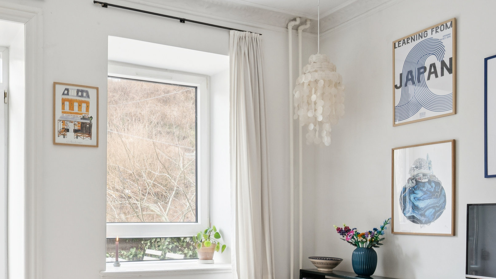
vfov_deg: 32.8
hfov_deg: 54.3
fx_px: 460
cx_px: 132
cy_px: 221
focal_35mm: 35
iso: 640
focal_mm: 18
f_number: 9
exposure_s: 1/25
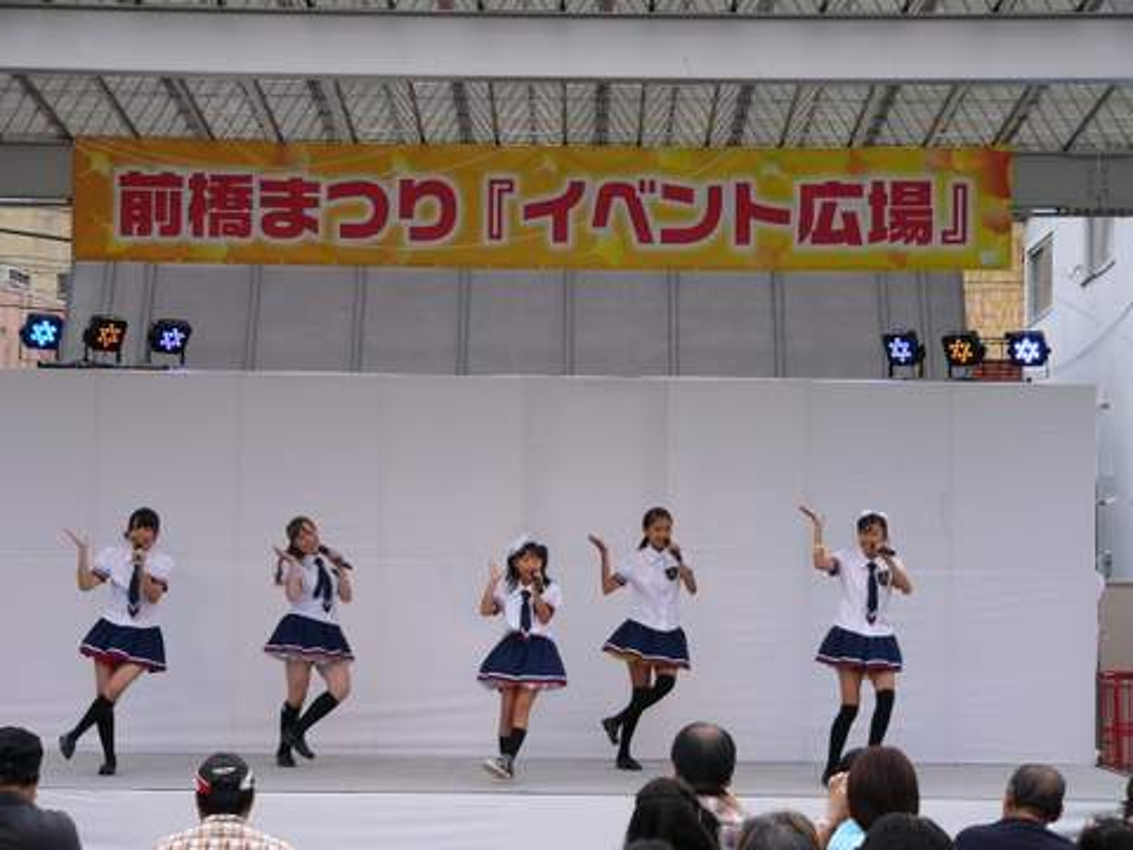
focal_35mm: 94
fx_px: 3077
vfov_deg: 15.7
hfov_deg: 20.9
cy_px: 425
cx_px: 566
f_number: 2.8
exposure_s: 1/320
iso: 50
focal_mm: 15.7
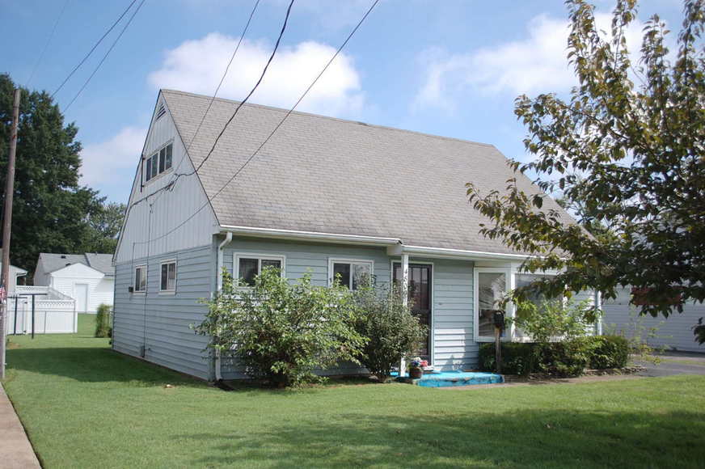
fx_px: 646
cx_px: 352
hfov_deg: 57.3
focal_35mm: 33
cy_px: 234
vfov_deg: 39.9
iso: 200
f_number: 4
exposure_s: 1/1000
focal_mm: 22
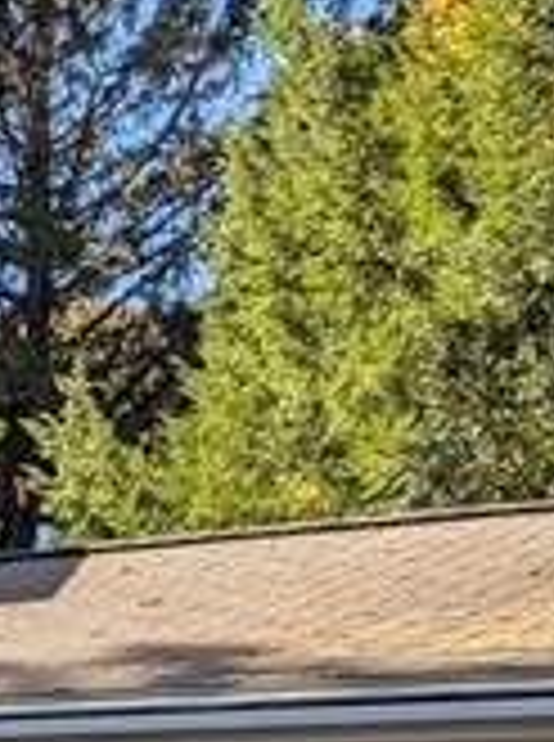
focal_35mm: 149
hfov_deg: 9.3
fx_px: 3192
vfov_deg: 12.8
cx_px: -568
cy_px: 967
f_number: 1.85
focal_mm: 6.81
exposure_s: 1/1217
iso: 51
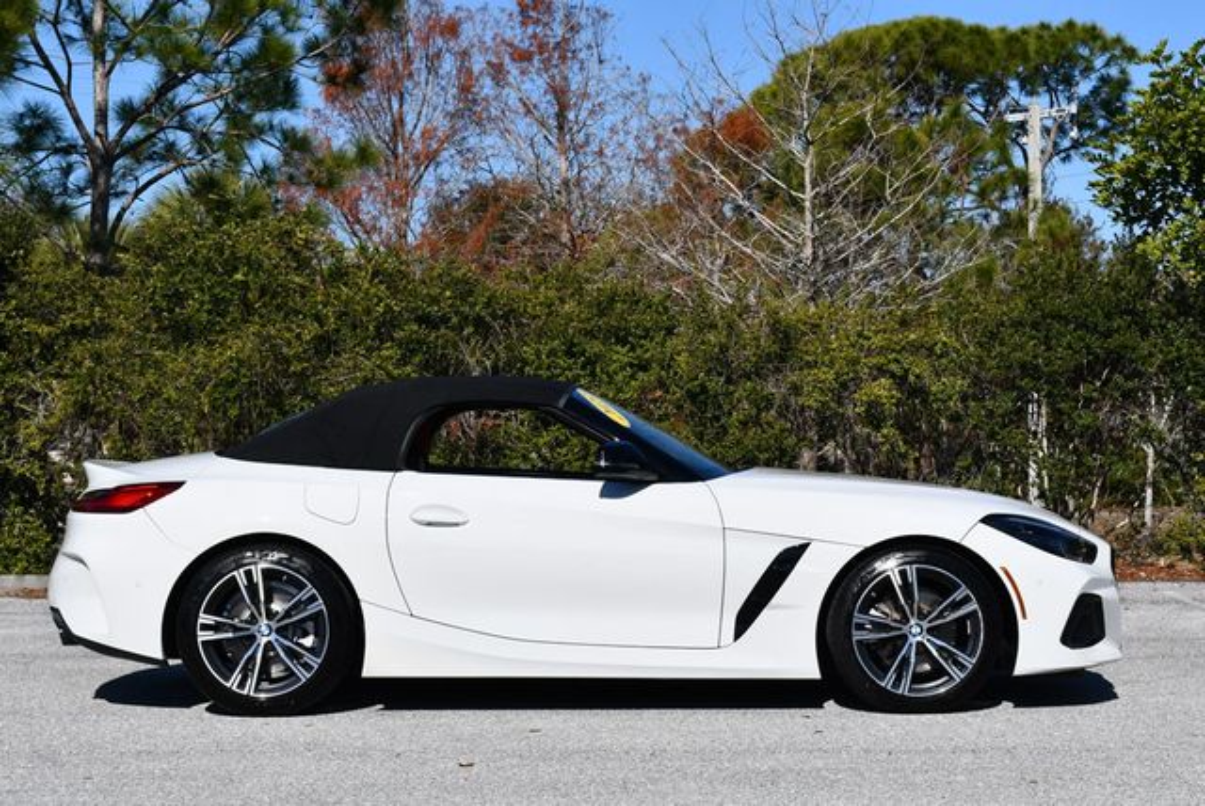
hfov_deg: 26.6
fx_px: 2546
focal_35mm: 76
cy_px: 403
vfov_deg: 18.0
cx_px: 602
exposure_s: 1/320
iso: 100
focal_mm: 38
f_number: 9
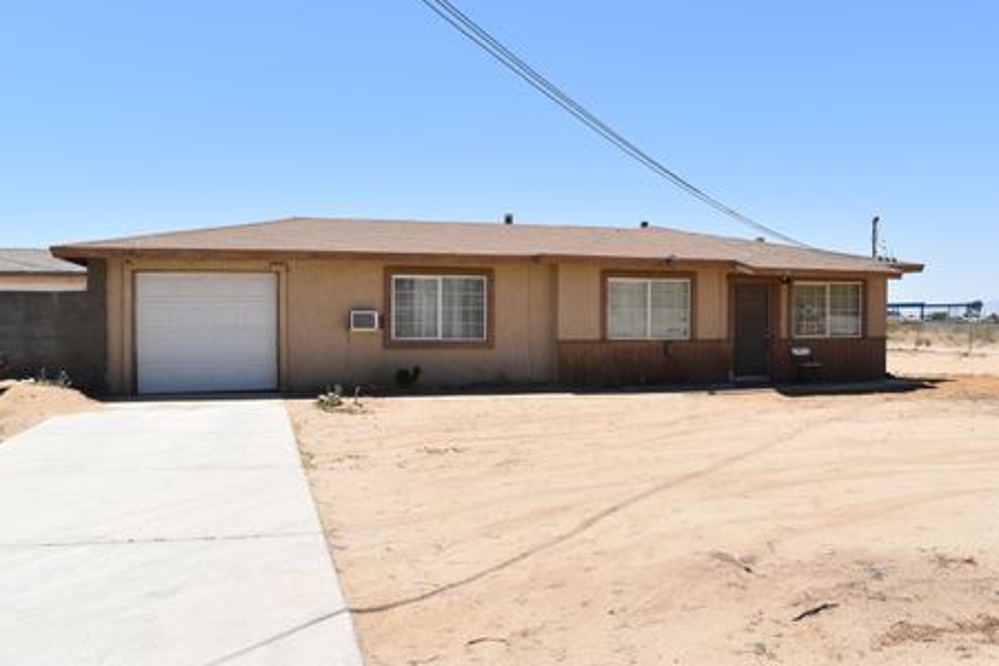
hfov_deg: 61.9
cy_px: 343
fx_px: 832
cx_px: 517
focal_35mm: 30
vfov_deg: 43.6
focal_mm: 18
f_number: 10
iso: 200
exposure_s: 1/400
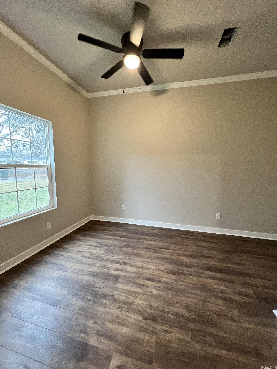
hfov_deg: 89.9
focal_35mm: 13
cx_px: 138
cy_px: 184
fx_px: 139
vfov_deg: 106.2
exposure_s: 1/60
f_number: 1.8
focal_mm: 1.57
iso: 500
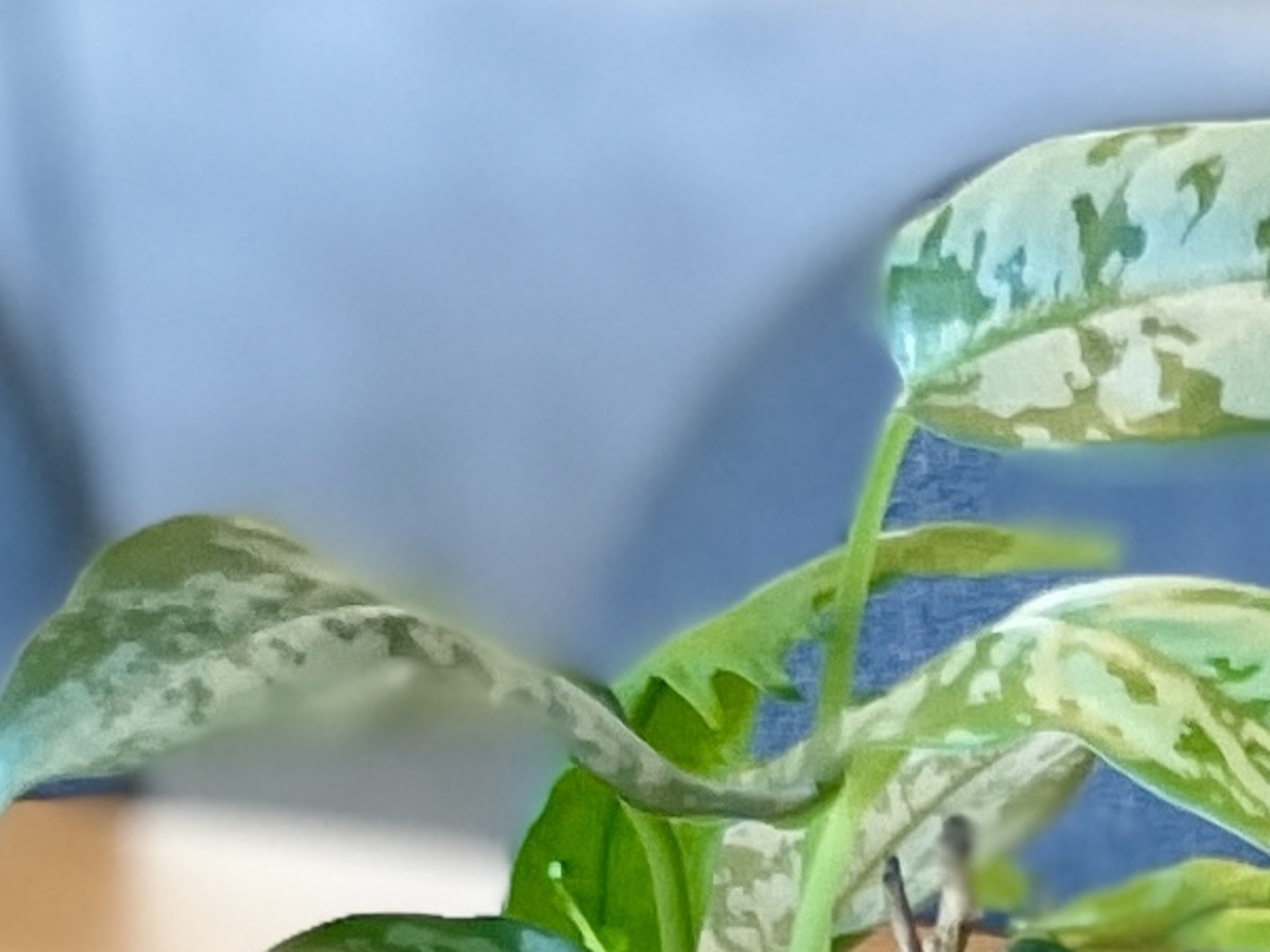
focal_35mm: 105
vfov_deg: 12.6
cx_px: 1157
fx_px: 3852
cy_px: 1810
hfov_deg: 18.4
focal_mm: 4.2
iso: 100
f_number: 1.6
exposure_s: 1/50
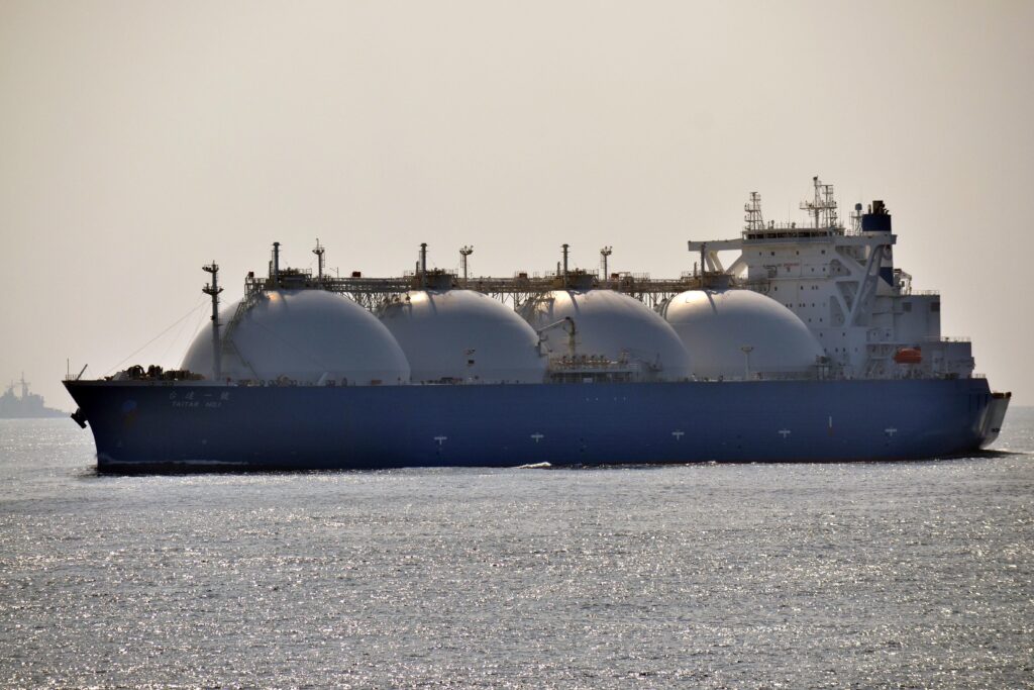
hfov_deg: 6.2
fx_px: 9479
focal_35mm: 330
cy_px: 345
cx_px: 517
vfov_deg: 4.2
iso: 320
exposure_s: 1/3200
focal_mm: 220
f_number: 7.1
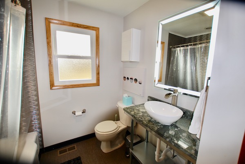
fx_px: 102
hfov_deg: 100.3
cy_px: 82
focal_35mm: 15
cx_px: 122
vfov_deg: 77.5
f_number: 3.5
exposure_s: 1/60
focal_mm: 10
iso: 200
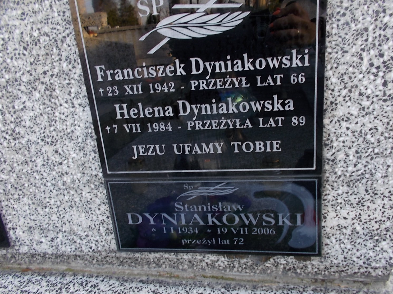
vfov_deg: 49.7
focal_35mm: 28
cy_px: 142
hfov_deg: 63.4
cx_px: 203
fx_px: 318
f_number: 3.2
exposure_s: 1/50
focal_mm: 4.6
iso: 80
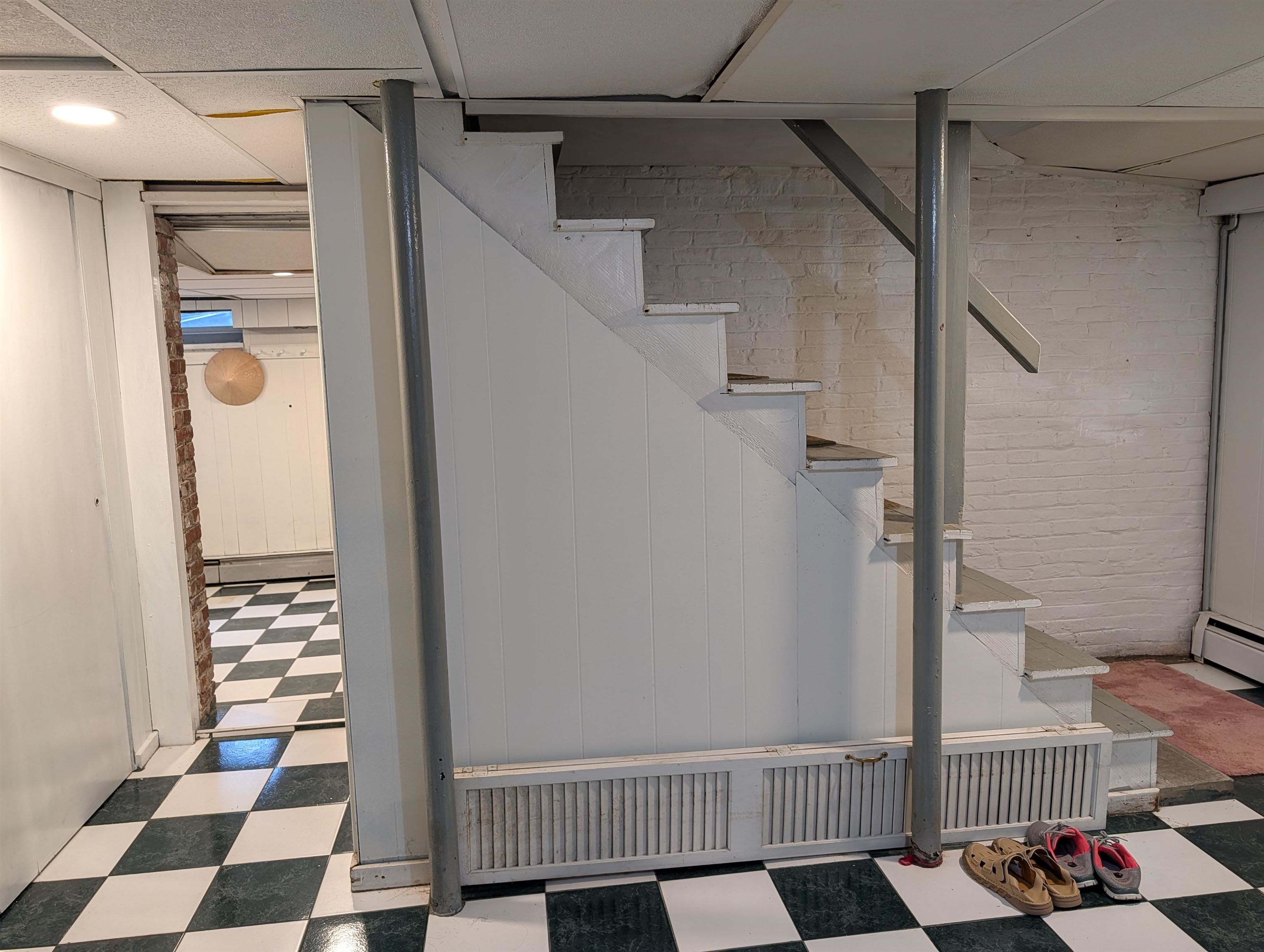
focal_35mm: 24
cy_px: 476
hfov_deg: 71.5
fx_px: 878
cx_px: 632
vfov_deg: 56.9
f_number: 1.68
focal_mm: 6.9
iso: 100
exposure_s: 1/30
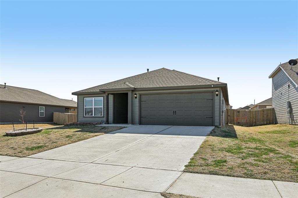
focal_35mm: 24
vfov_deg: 53.1
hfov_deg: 73.8
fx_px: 199
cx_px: 149
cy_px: 99
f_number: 8
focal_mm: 24
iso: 400
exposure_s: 1/1600
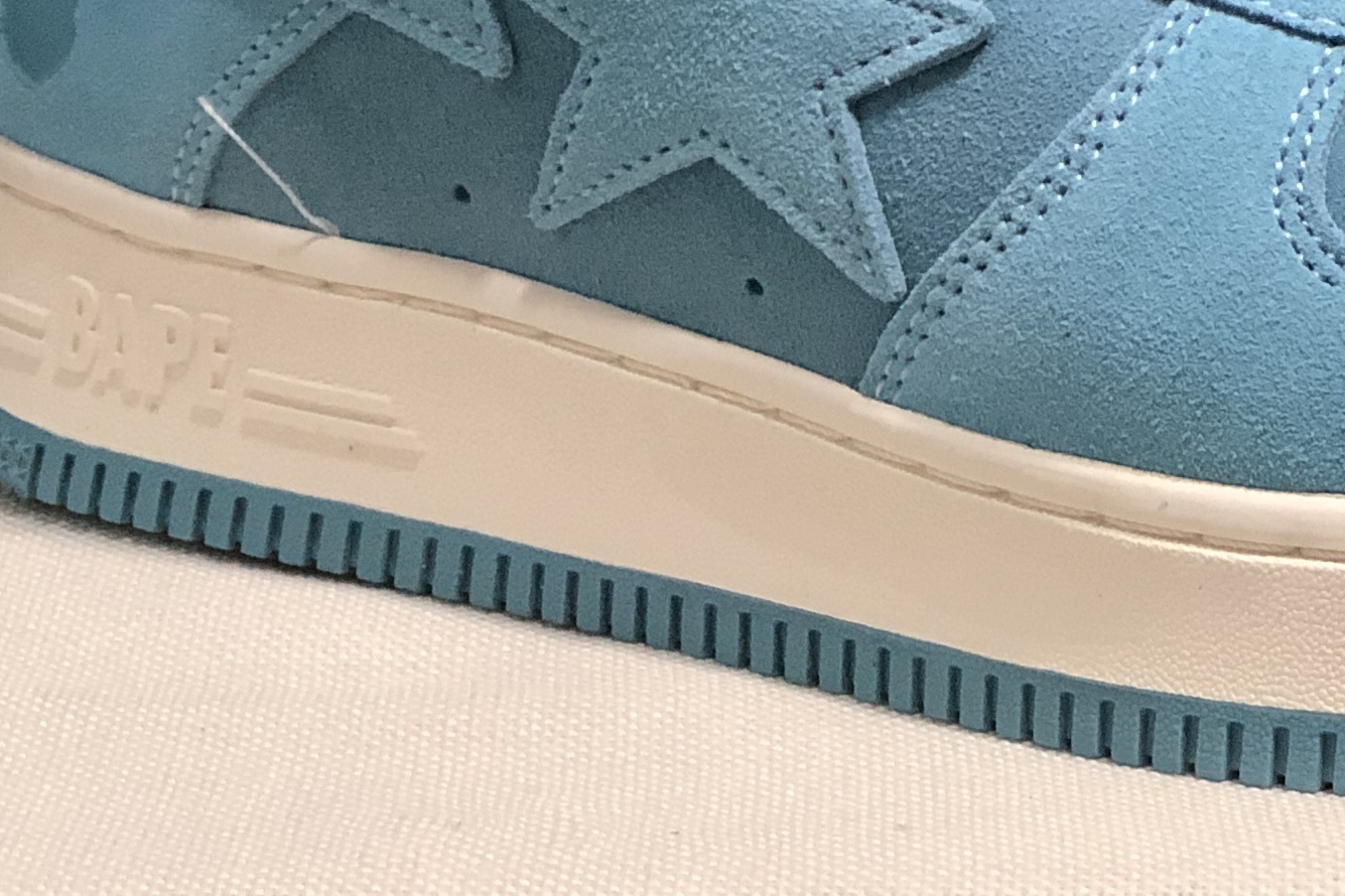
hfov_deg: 11.3
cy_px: -497
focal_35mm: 179
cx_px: 1433
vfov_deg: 7.5
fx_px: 6687
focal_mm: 6.6
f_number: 2.8
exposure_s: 1/30
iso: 100
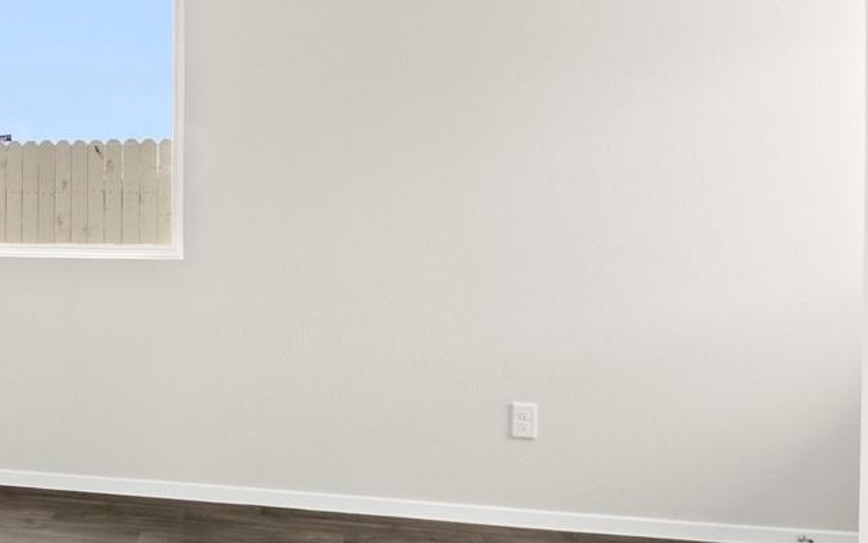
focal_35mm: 93
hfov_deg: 21.0
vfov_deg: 14.0
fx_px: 2200
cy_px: 147
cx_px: -131
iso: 400
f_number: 8
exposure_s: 1/10
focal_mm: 24
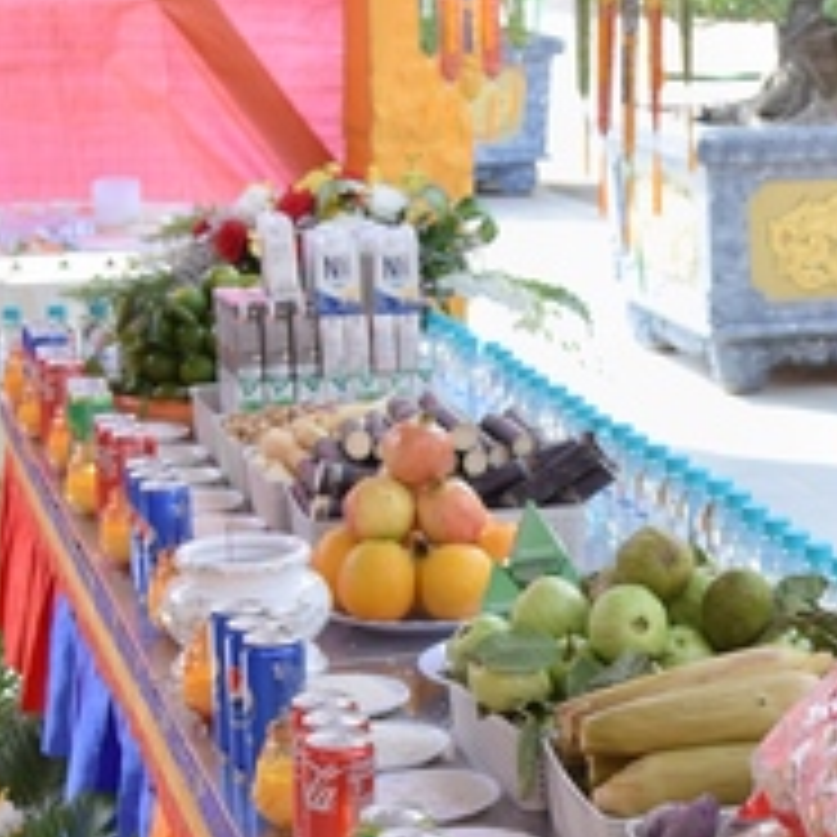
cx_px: 720
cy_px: 562
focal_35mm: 104
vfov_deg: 16.7
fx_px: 2845
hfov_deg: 16.6
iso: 160
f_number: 4.5
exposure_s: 1/125
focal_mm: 35
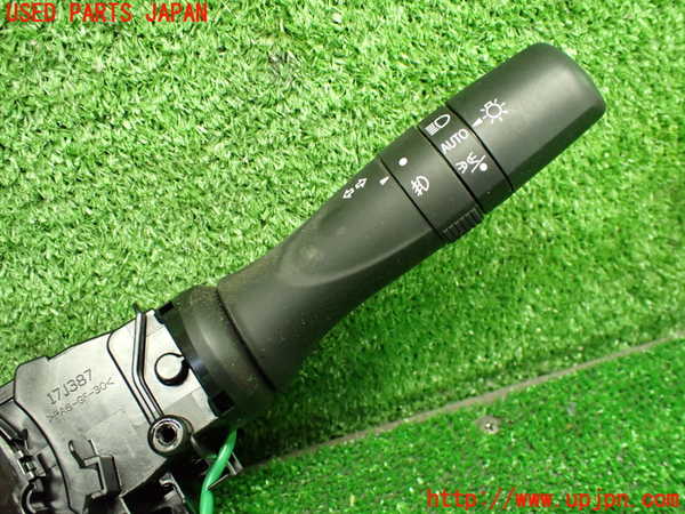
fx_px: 594
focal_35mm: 30
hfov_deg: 60.0
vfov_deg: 46.8
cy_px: 257
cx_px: 342
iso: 800
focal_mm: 5.4
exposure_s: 1/60
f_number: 2.3
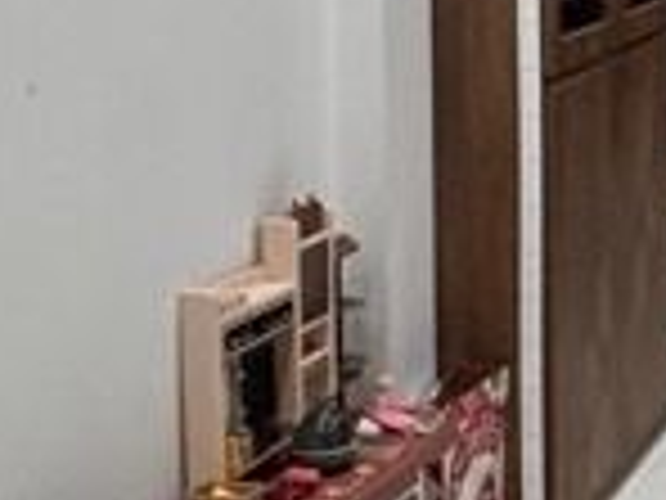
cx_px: 1084
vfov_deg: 14.6
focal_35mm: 97
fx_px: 1866
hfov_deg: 17.5
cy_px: -144
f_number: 2.2
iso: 200
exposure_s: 1/50
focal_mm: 2.22
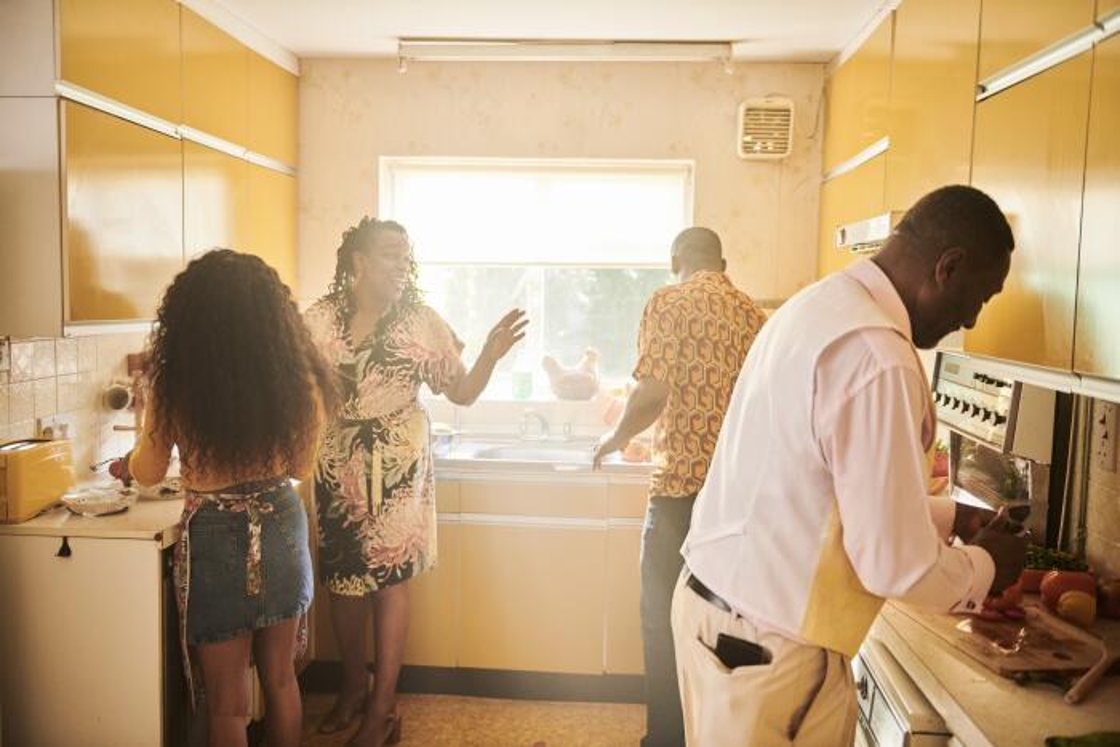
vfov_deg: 41.1
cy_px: 374
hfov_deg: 58.7
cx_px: 560
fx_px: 996
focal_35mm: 32
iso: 800
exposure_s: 1/250
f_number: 2.8
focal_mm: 32
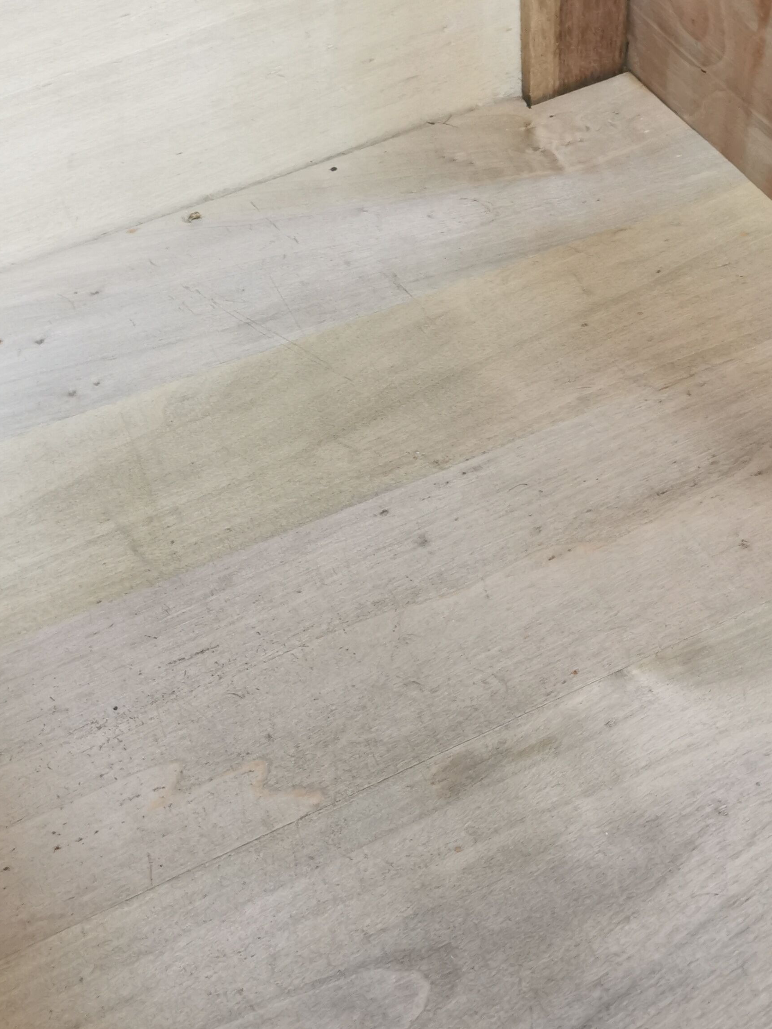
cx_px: 431
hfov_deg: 33.6
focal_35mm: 43
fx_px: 1279
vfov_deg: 43.8
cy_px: 495
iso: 160
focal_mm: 5.58
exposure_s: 1/50
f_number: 1.8
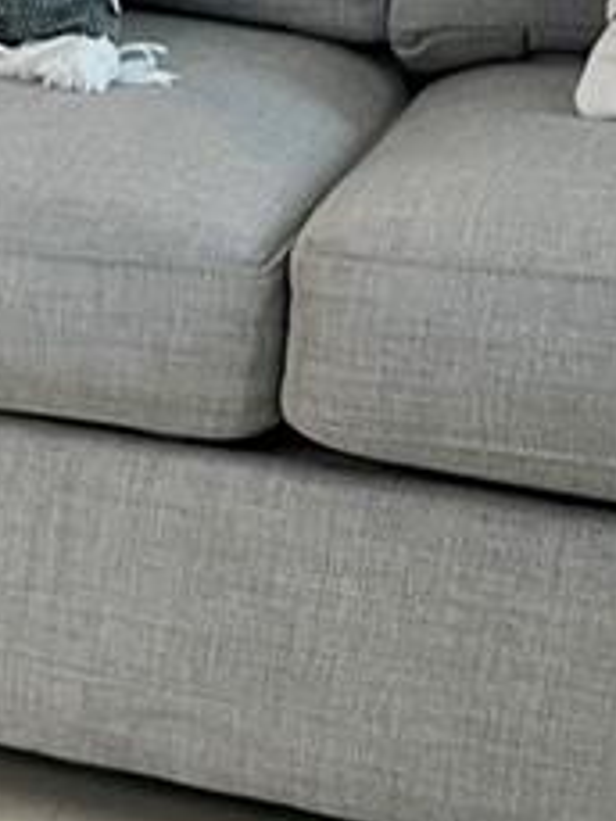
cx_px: -709
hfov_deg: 9.9
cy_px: 79
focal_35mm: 136
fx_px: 3224
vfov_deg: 14.4
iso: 125
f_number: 1.6
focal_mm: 4.2
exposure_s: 1/60
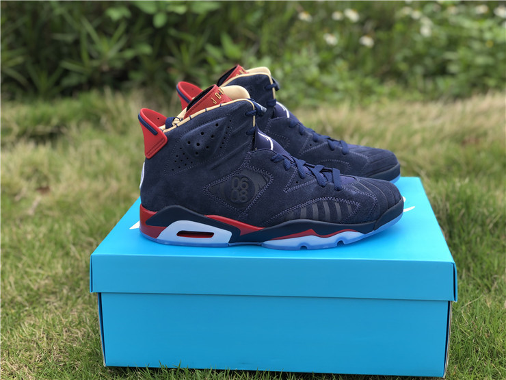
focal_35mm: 52
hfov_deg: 36.8
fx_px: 760
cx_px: 253
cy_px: 190
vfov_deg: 28.0
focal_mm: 6
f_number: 2.4
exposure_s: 1/414
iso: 16
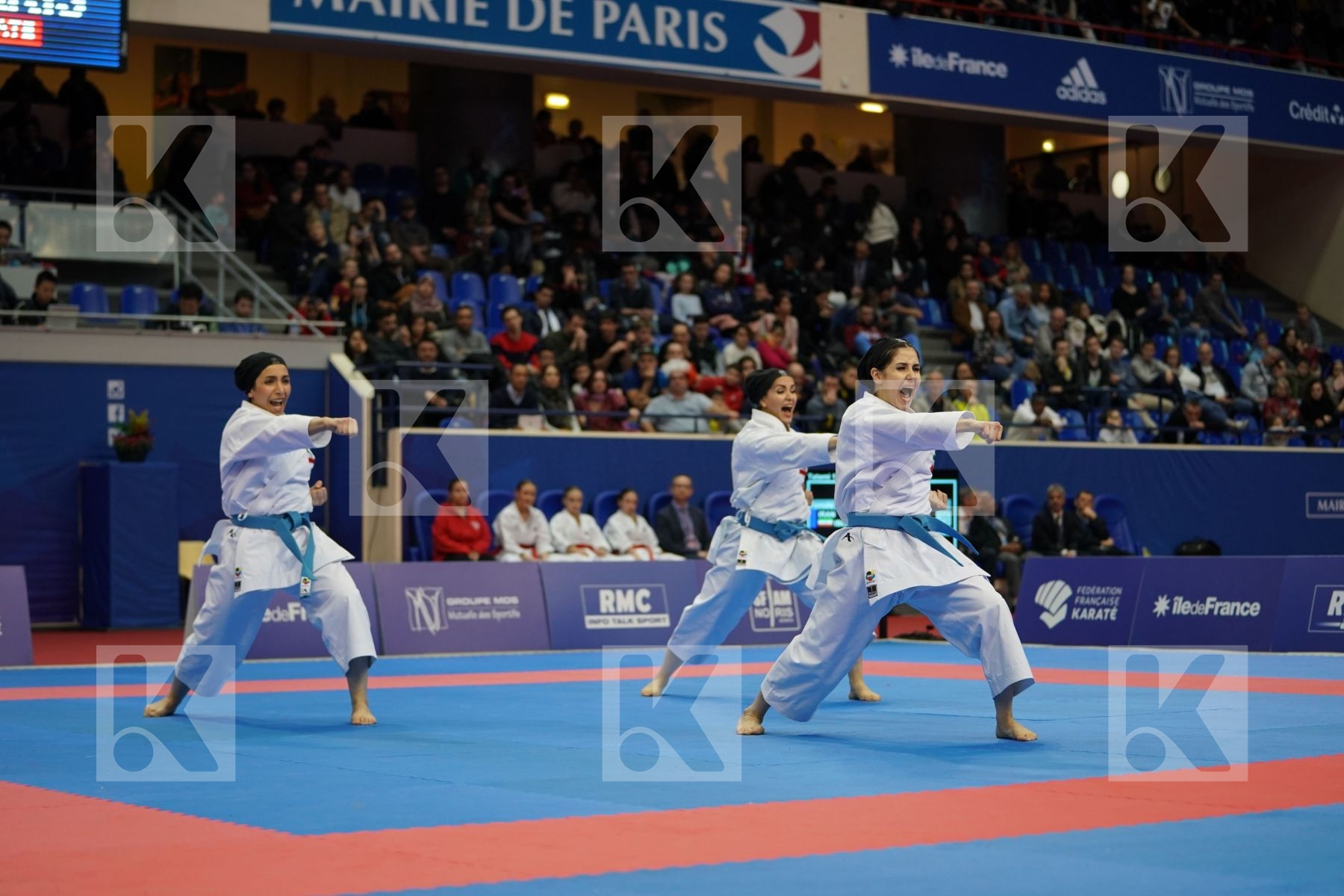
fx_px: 2613
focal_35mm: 70
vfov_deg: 19.5
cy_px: 448
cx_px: 672
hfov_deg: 28.8
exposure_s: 1/500
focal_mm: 70
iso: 1250
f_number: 2.8
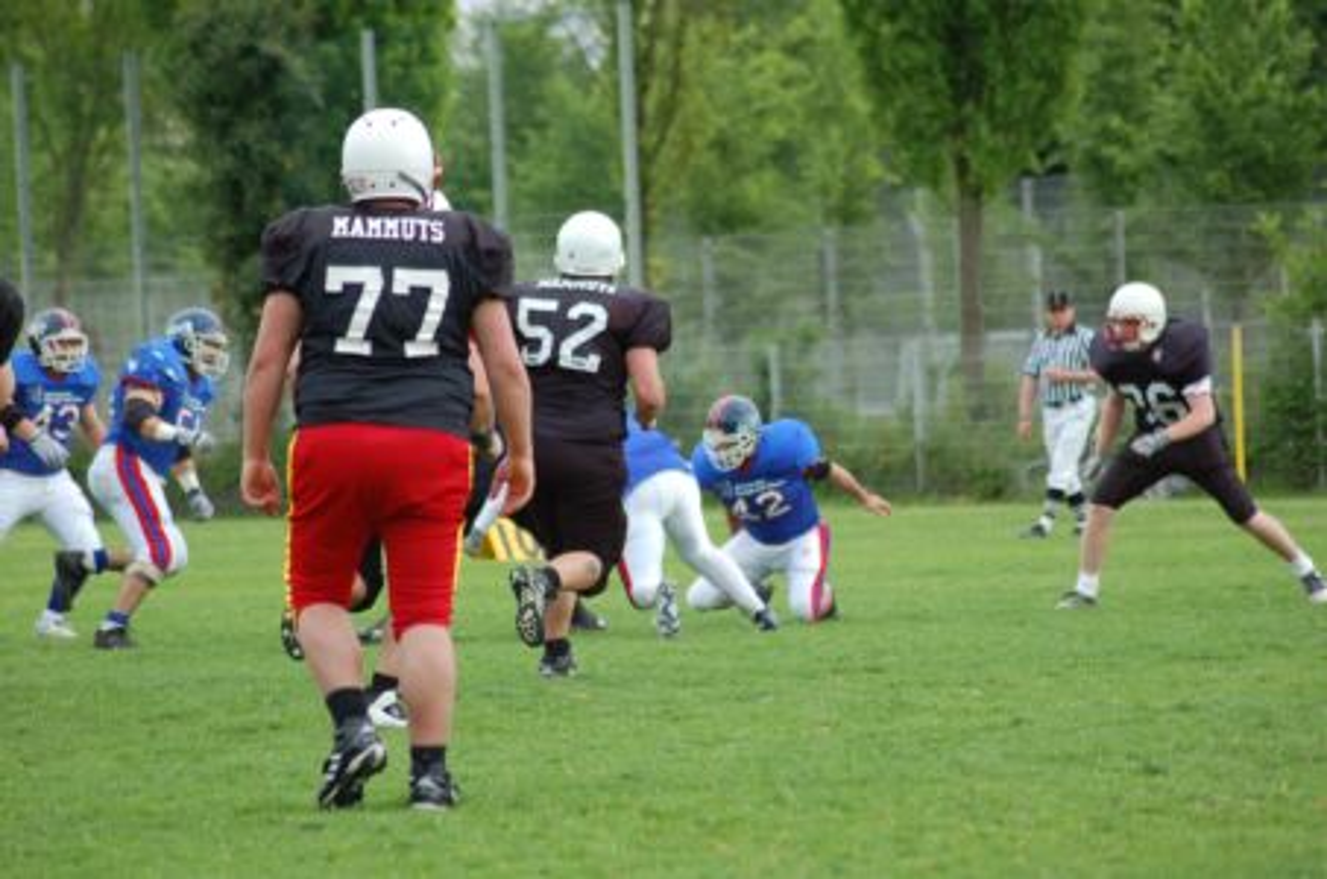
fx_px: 8276
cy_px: 440
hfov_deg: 9.2
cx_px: 664
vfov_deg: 6.1
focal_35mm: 225
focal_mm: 150
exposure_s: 1/640
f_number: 4.5
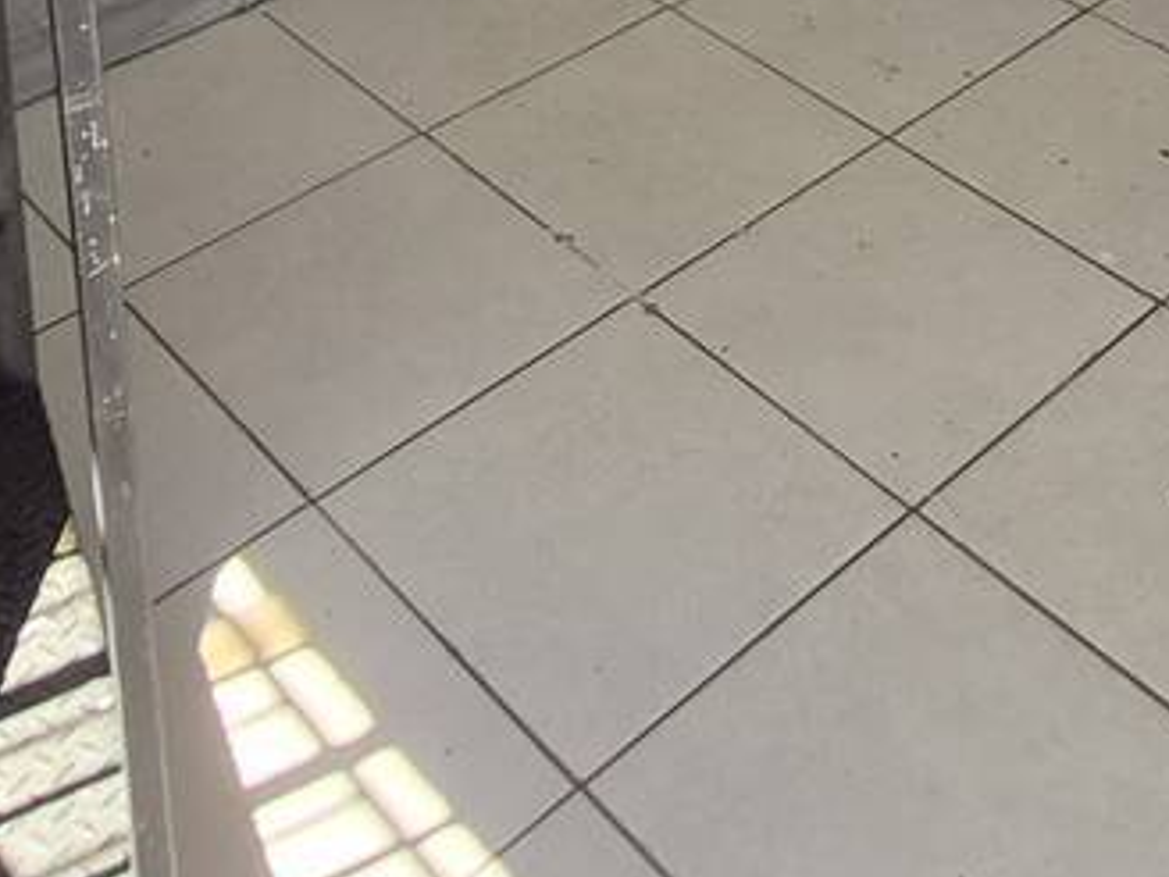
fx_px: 1925
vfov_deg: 19.8
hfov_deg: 33.5
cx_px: 788
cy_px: -645
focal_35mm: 57
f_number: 2.2
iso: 64
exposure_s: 1/60
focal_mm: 1.74
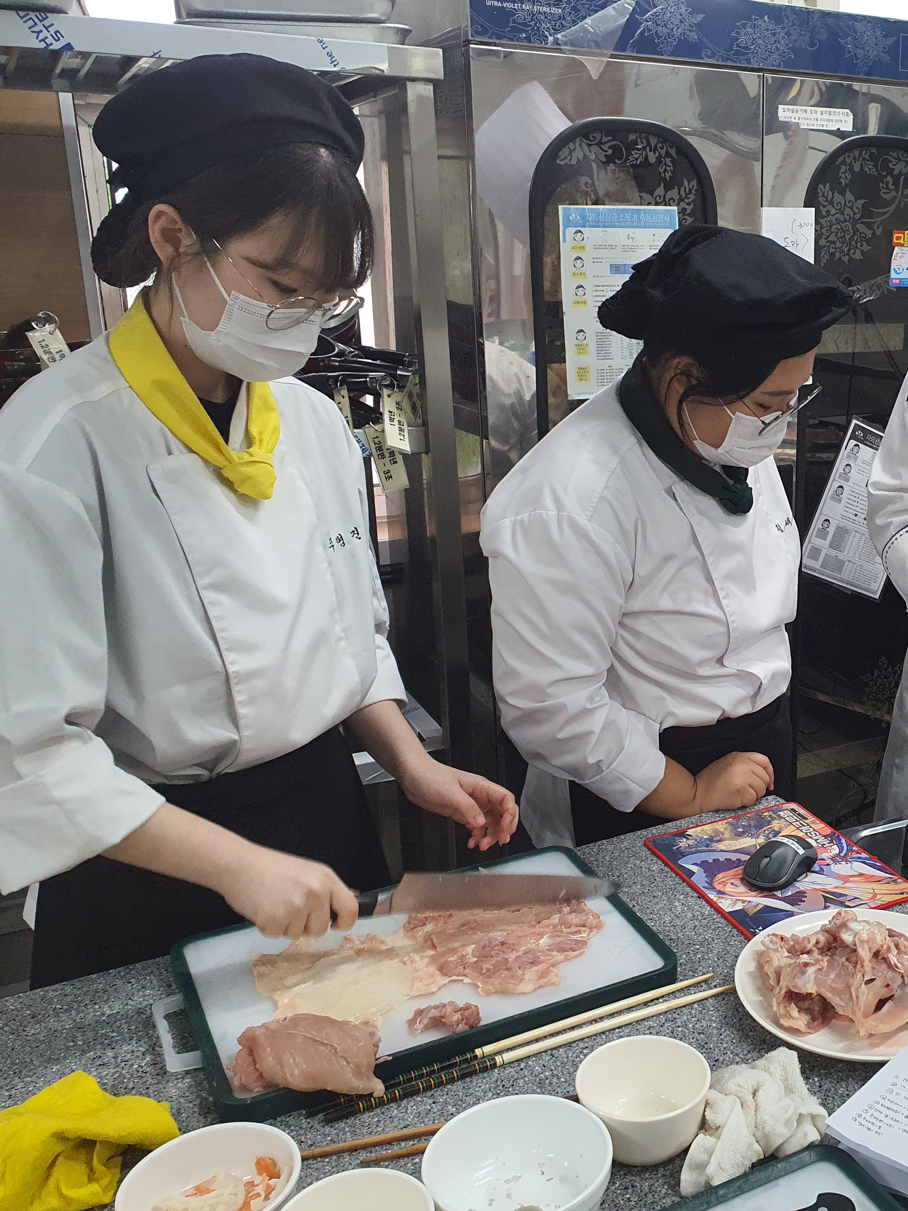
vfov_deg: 52.6
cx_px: 741
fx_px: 1224
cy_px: 604
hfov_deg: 39.0
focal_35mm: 35
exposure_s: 1/120
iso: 320
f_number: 2.4
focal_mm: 4.3
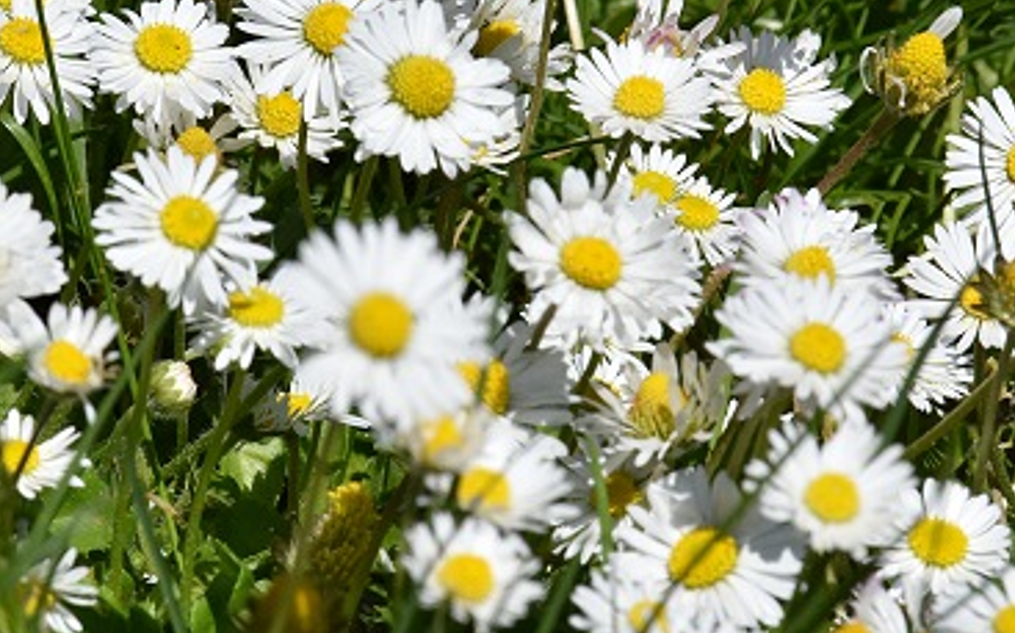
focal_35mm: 1251
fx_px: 34589
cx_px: 293
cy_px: 105
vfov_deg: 1.0
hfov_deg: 1.7
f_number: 18
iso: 400
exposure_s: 1/640
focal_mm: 500
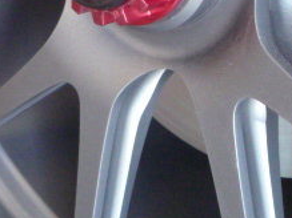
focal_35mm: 73
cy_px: -41
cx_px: 291
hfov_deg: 25.4
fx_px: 615
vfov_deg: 19.1
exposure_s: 1/20
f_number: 2.8
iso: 400
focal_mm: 4.4
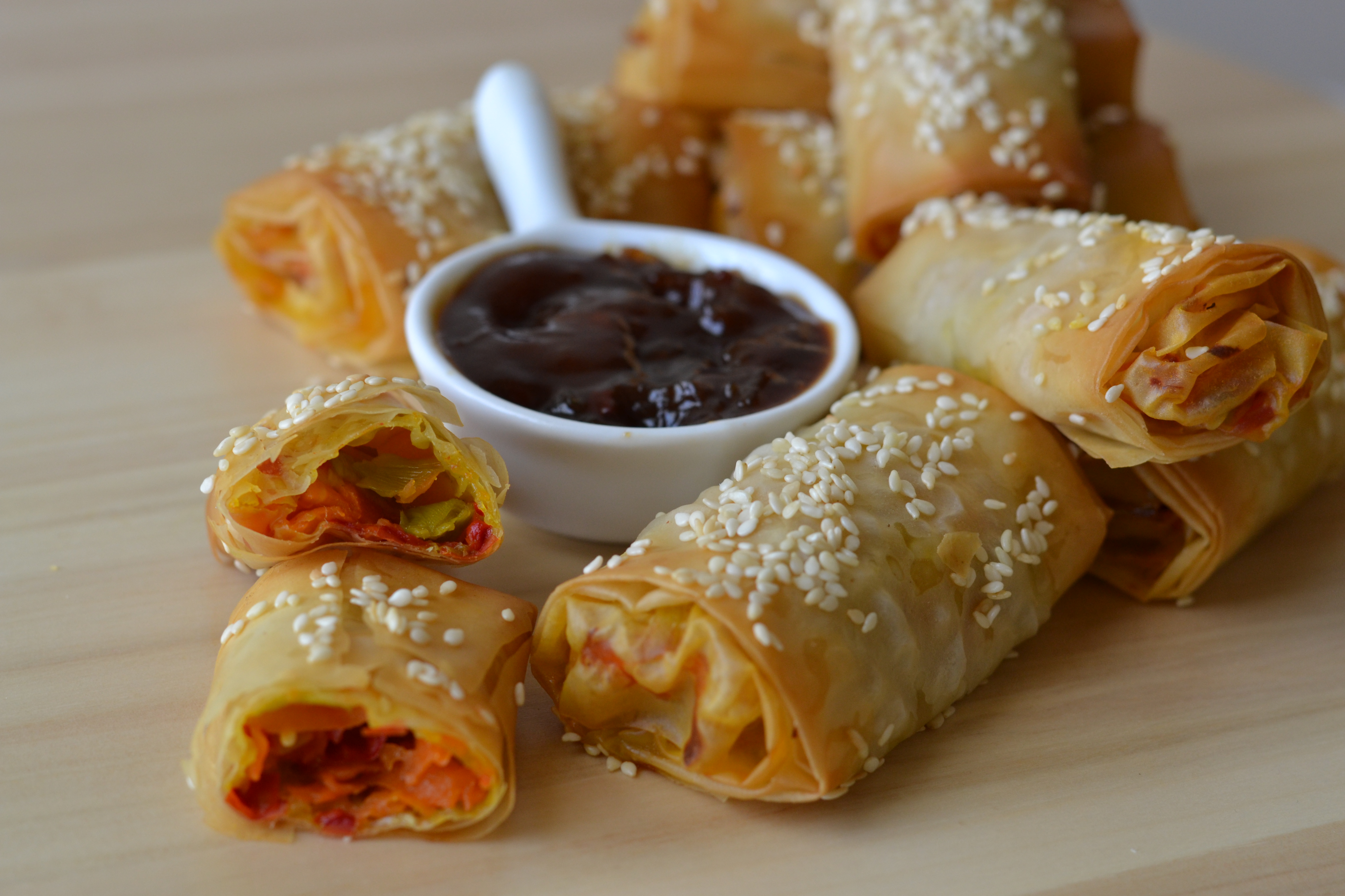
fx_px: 2802
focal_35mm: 75
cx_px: 672
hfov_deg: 27.0
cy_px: 448
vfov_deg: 18.2
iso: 400
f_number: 5
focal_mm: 50
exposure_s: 1/100
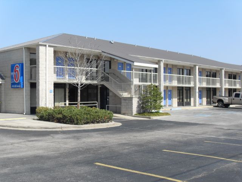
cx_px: 121
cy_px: 91
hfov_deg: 38.2
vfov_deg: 29.1
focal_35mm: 50
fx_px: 350
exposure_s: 1/180
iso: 80
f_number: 8.4
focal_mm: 8.4
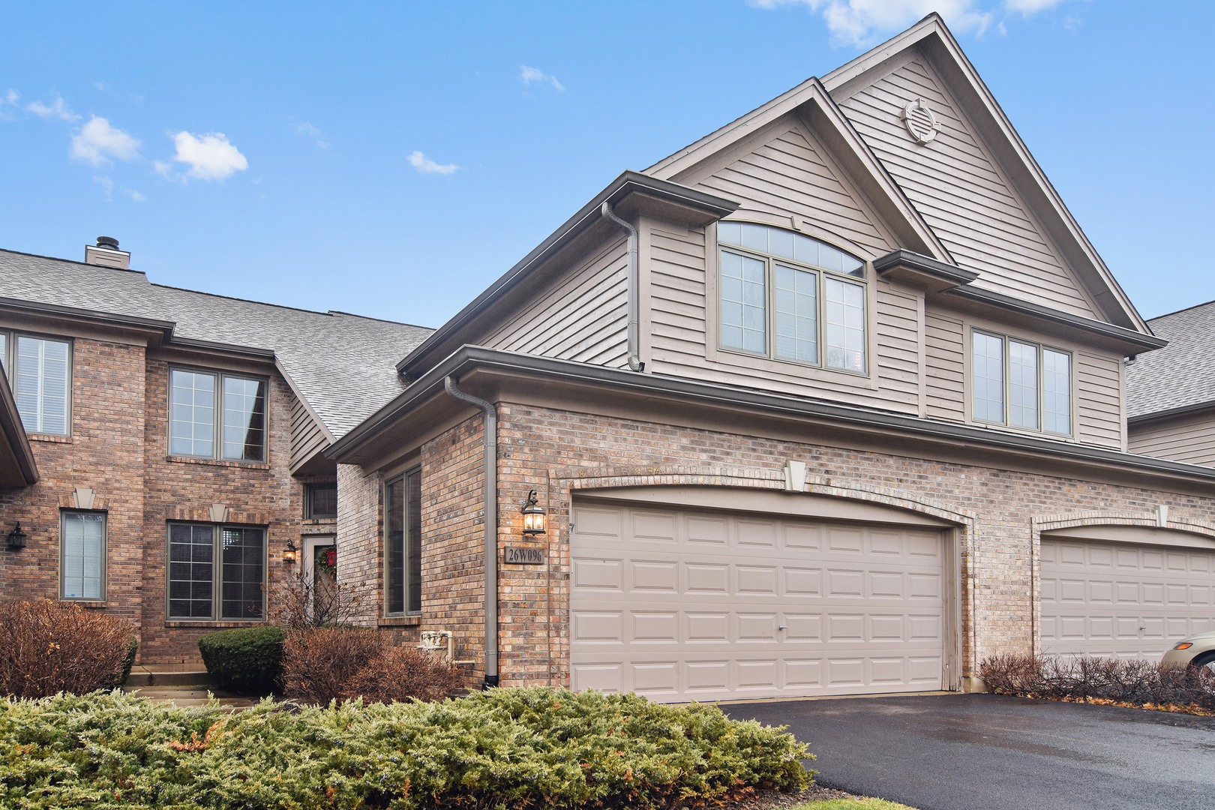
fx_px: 759
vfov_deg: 56.1
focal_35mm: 22
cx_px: 608
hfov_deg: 77.3
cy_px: 405
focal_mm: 15
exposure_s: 1/25
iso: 100
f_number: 8
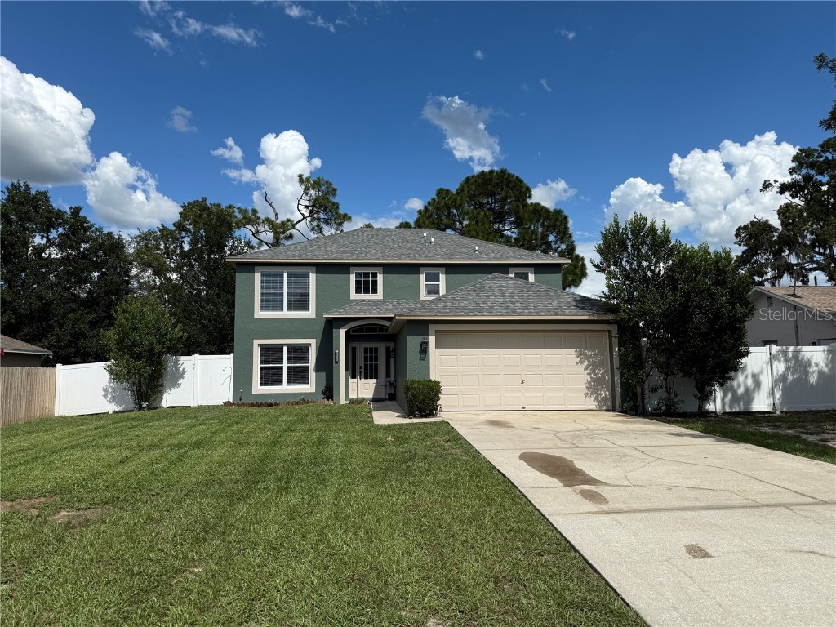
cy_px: 314
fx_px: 580
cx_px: 418
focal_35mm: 24
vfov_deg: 56.8
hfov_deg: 71.6
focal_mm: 6.76
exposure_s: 1/6173
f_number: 1.78
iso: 80
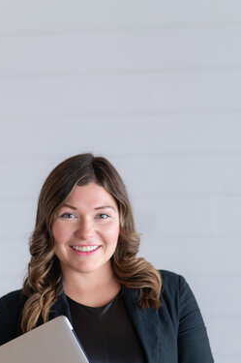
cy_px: 266
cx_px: 109
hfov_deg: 14.7
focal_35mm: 93
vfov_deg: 21.8
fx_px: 936
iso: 500
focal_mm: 58
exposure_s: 1/200
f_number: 2
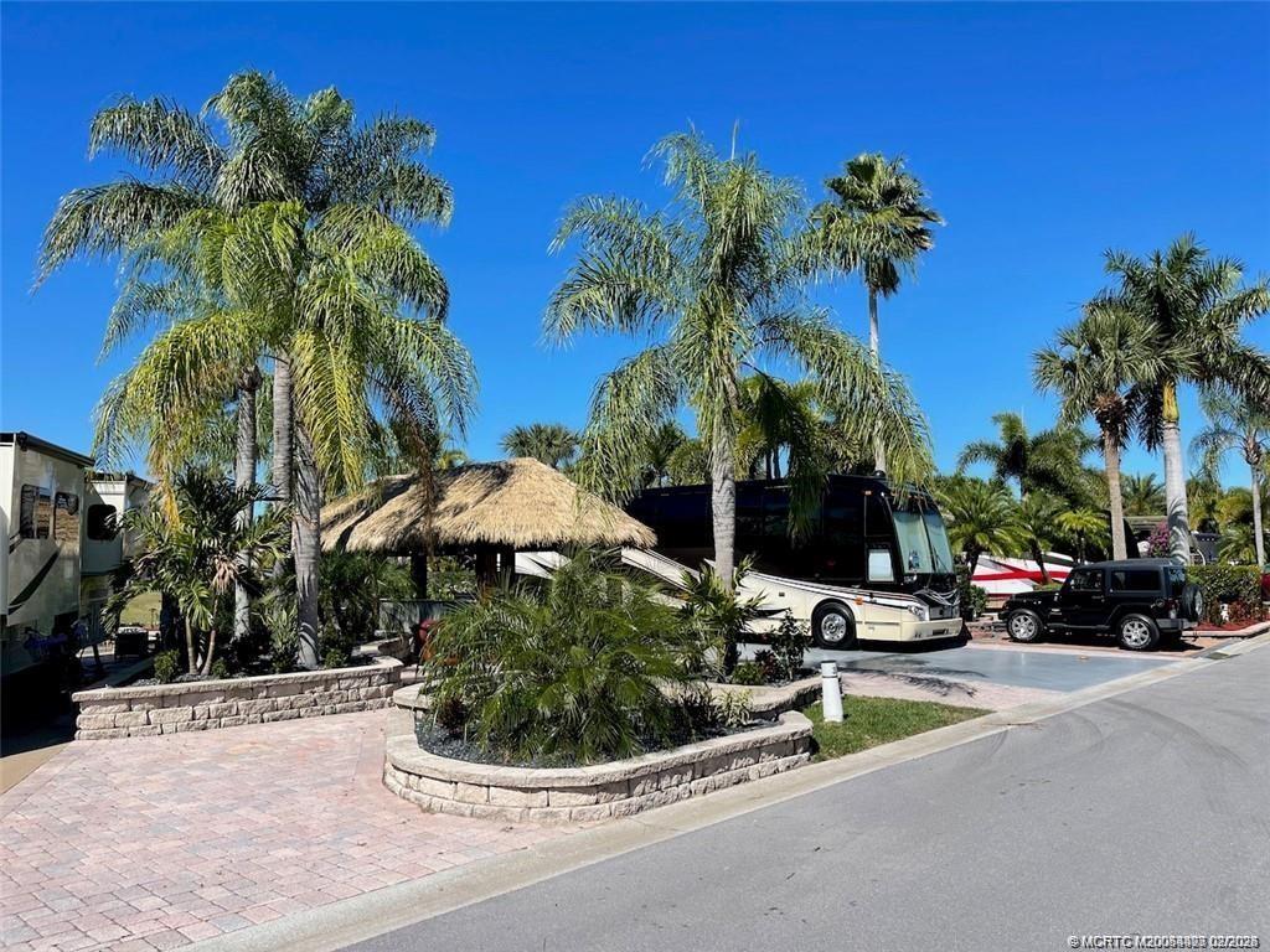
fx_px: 954
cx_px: 635
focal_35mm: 26
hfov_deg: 67.3
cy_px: 476
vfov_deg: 53.1
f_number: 1.6
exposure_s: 1/4049
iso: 32
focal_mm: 5.1
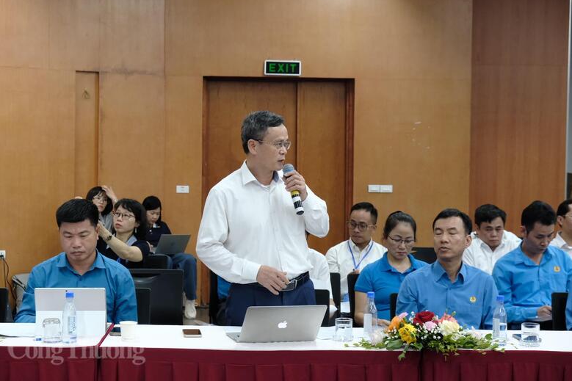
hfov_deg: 26.0
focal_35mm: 78
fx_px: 1239
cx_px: 281
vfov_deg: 17.5
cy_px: 189
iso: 3200
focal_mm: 50.5
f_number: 5.6
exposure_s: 1/125
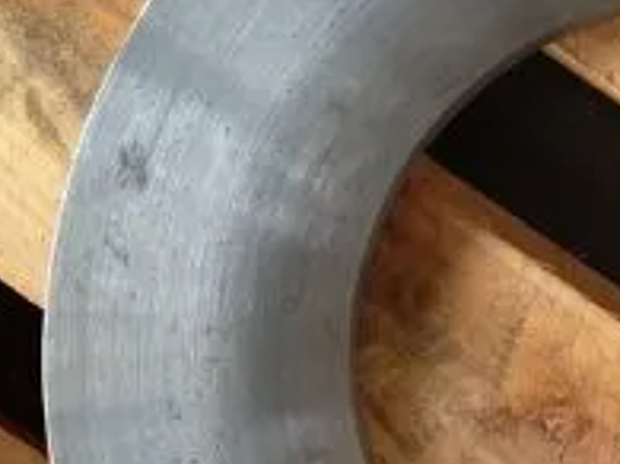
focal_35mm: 115
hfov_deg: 16.6
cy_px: 394
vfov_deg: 12.8
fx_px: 2058
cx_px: 690
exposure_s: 1/20
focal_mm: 4.28
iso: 100
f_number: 2.4
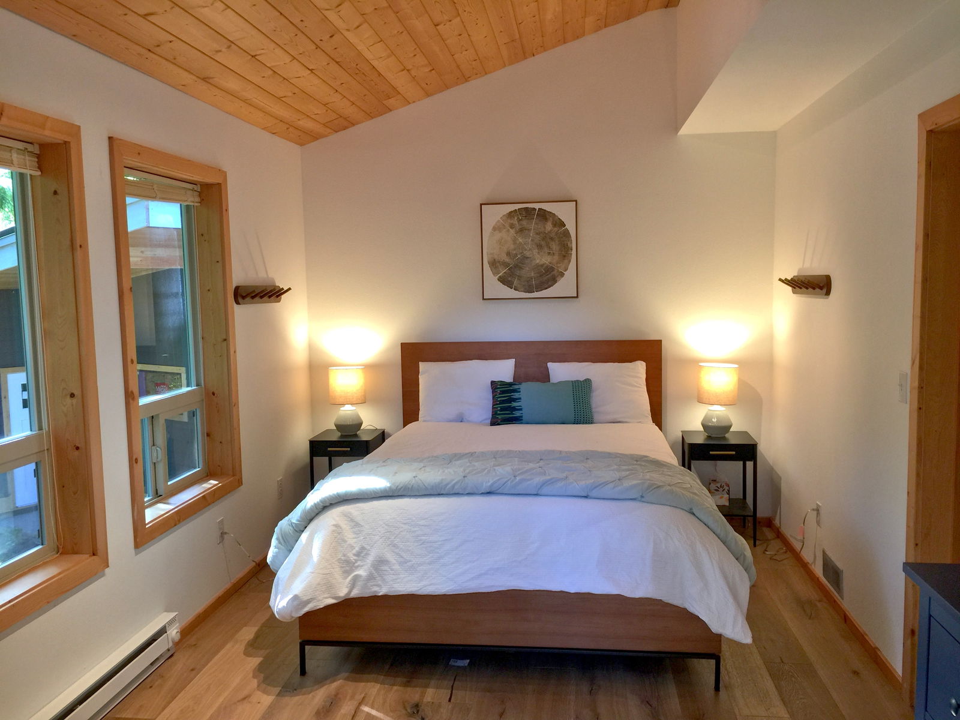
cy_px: 360
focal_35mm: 29
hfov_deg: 61.7
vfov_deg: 48.2
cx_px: 480
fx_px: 804
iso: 32
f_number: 2.2
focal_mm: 4.15
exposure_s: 1/15
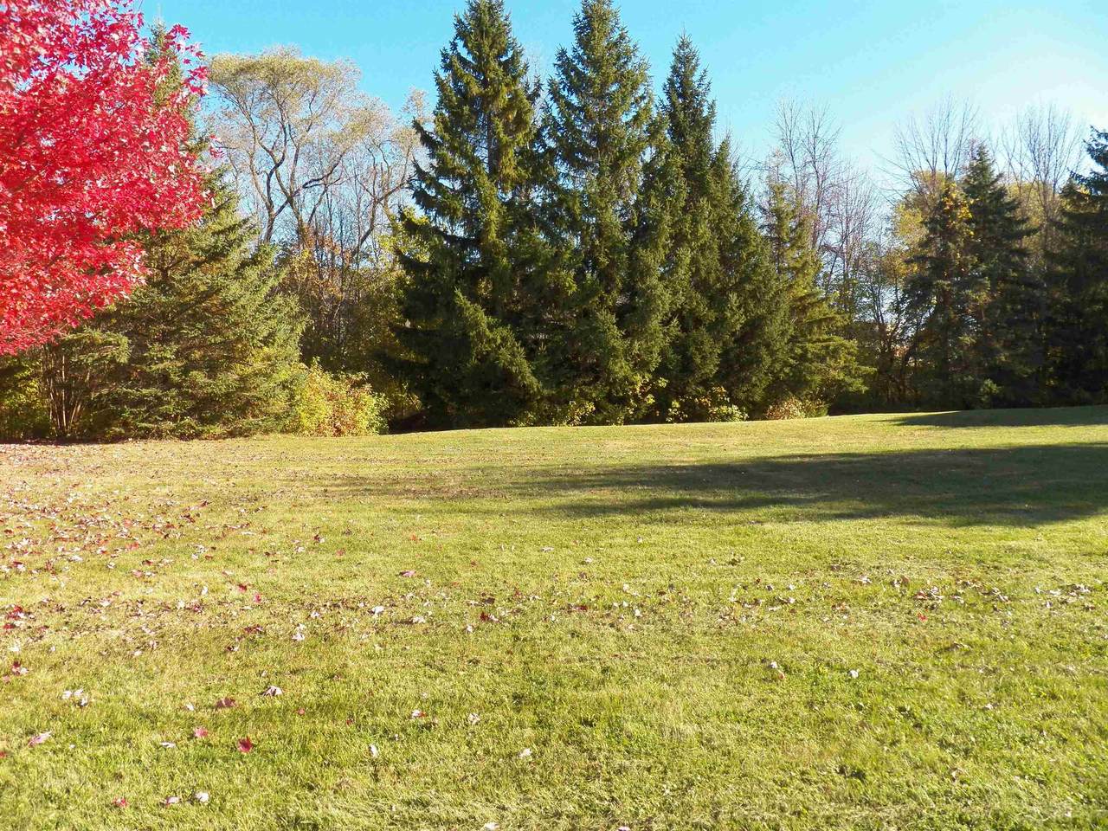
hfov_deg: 63.4
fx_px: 896
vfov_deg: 49.7
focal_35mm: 28
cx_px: 554
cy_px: 416
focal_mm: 4.9
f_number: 4
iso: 125
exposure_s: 1/500
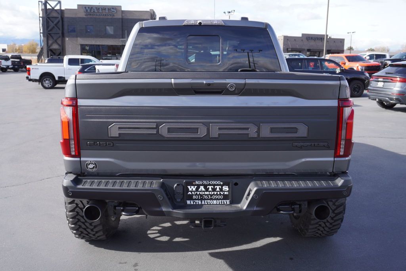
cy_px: 136
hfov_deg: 53.1
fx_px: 406
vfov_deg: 36.9
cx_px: 203
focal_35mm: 36
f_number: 6.3
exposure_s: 1/125
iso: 100
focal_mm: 24
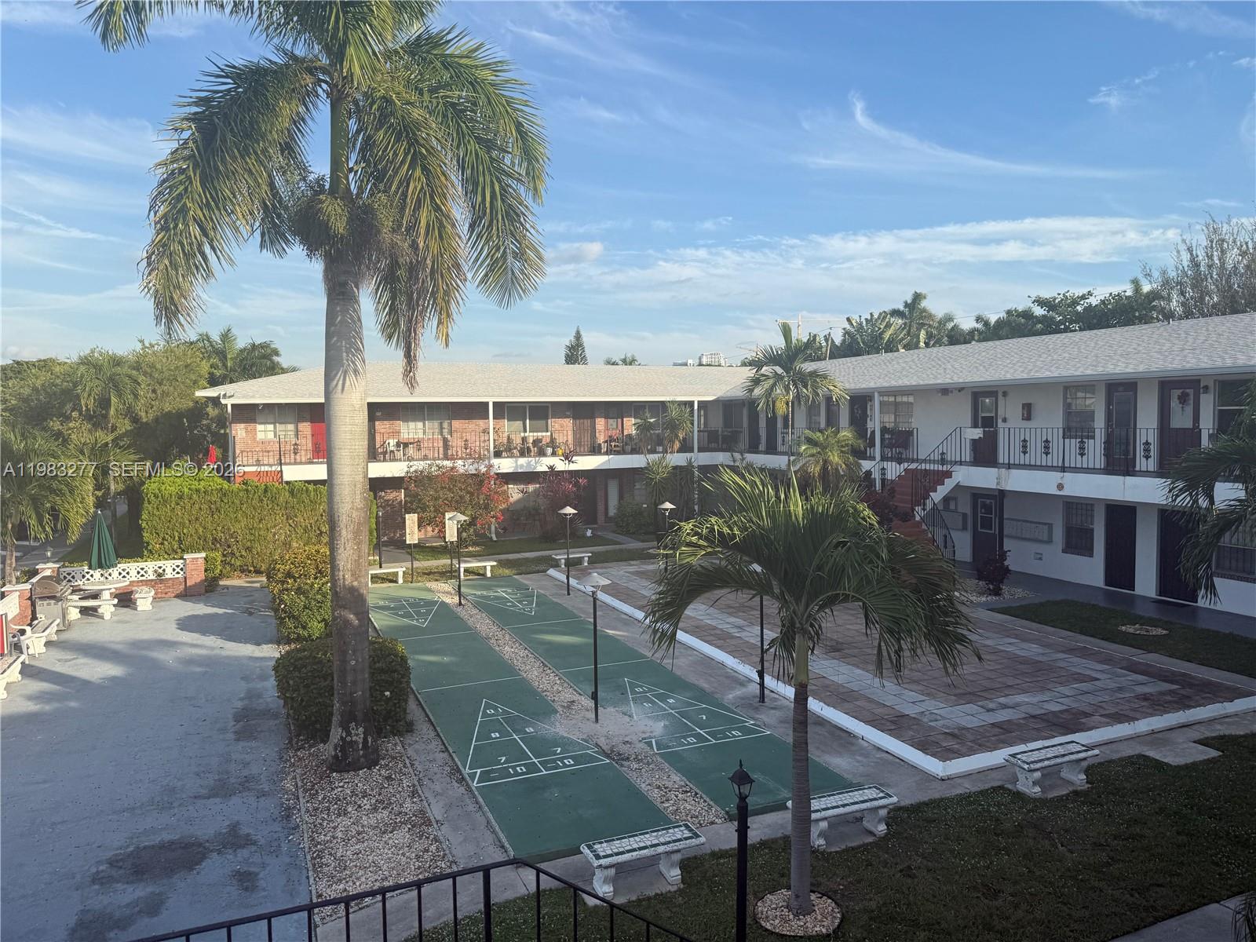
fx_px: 871
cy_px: 471
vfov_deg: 56.8
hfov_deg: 71.6
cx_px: 628
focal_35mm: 24
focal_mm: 6.76
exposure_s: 1/3584
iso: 80
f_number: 1.78
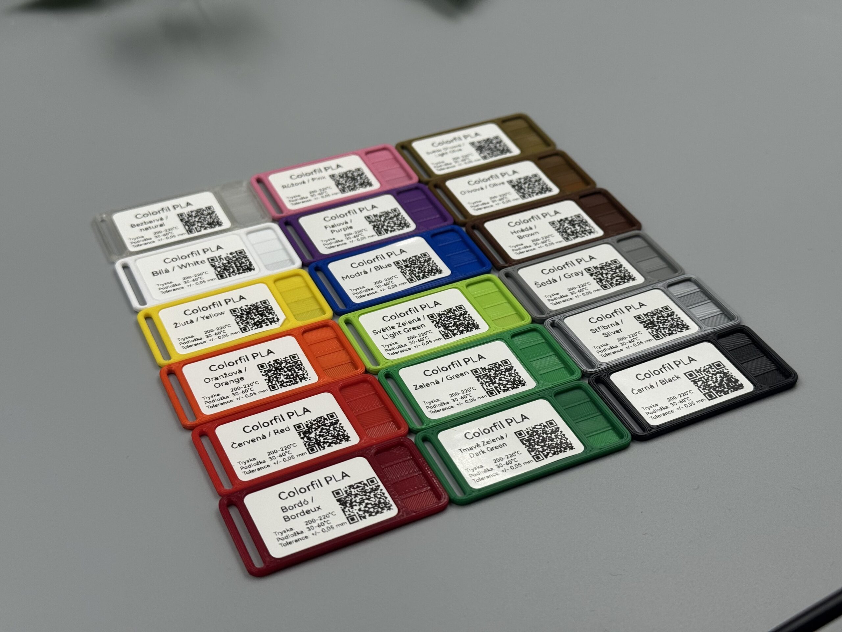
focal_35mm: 48
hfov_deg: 39.7
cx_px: 421
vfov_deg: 30.3
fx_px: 1168
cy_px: 316
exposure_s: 1/308
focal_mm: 6.76
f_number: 1.78
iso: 64
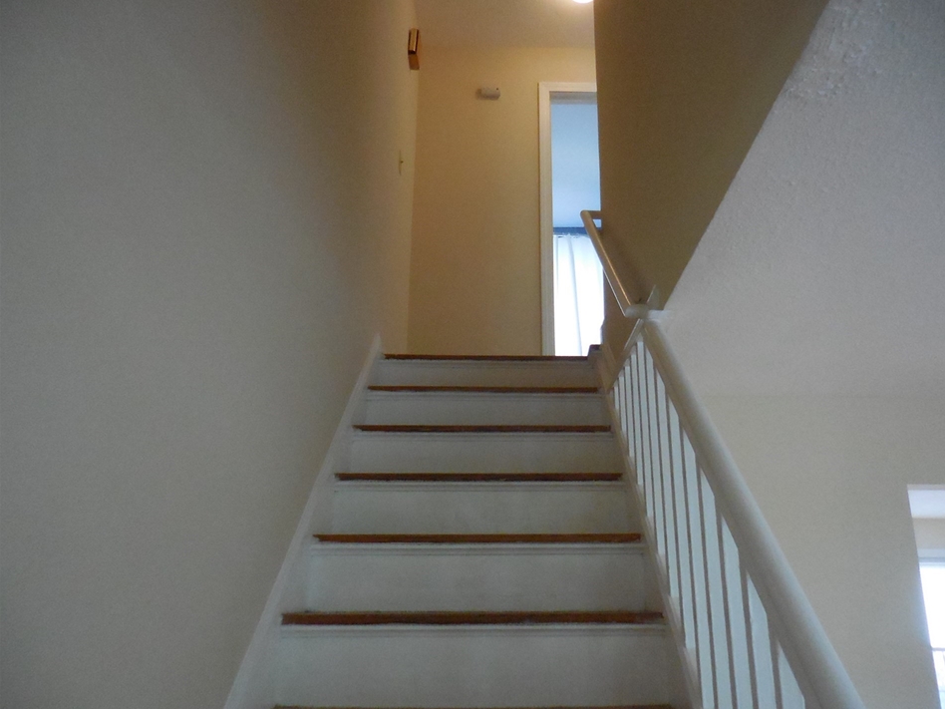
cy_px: 359
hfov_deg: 65.2
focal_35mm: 27
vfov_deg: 51.4
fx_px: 737
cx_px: 509
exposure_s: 1/80
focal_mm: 4.5
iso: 800
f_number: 3.3
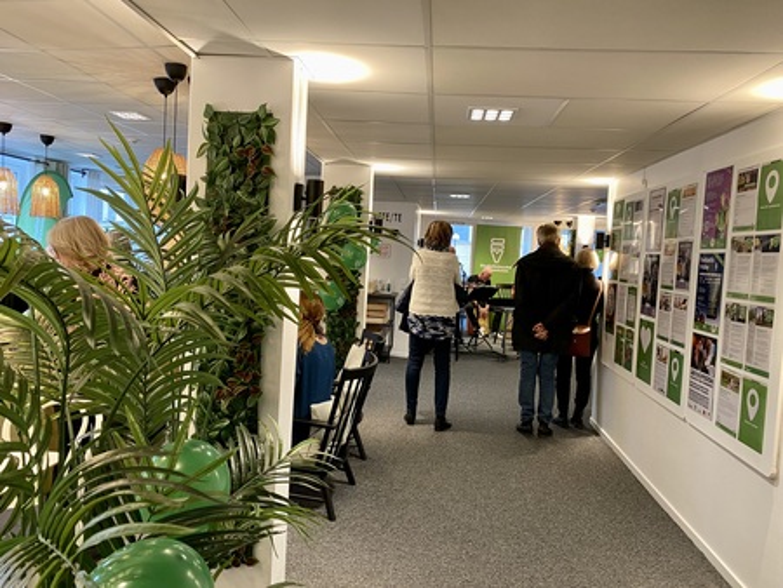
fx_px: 588
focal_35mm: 26
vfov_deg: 53.1
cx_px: 392
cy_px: 294
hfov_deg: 67.3
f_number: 1.8
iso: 250
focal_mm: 4.25
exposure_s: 1/50
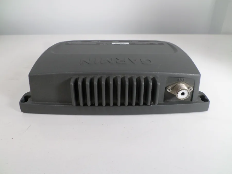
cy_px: 87
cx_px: 116
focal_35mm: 25
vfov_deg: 54.9
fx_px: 168
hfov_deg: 69.4
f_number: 2.5
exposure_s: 1/45
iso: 80
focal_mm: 4.5
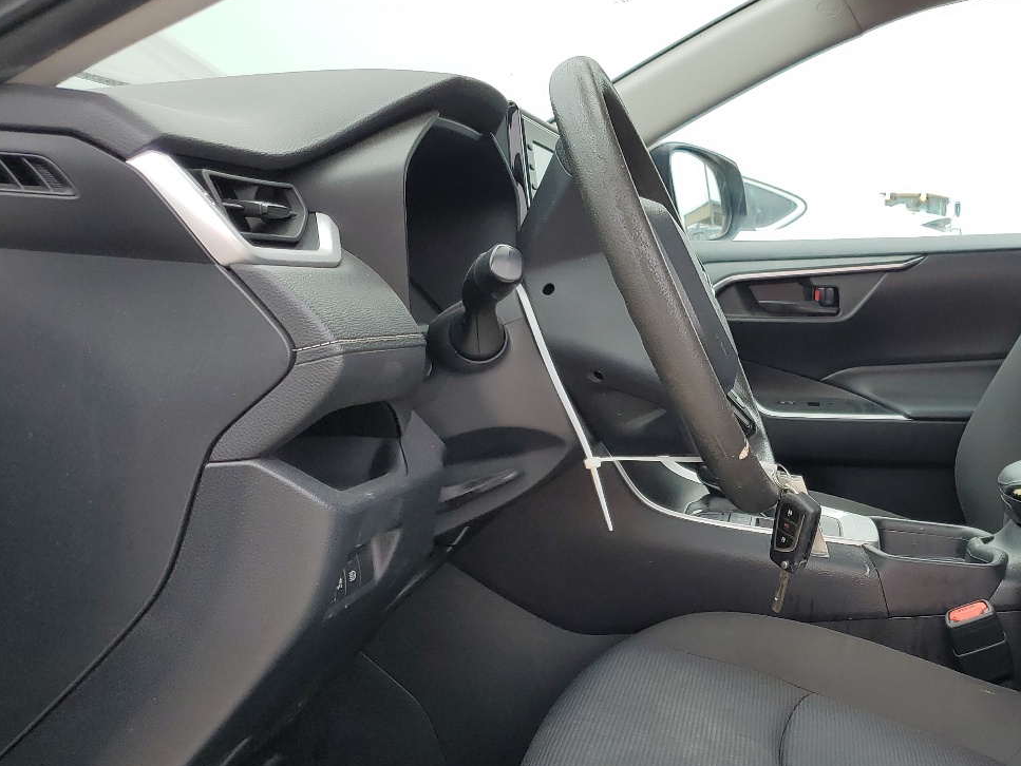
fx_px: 1269
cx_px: 784
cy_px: 485
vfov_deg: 33.4
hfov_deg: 42.3
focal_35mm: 43
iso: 50
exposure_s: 1/667
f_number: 1.5
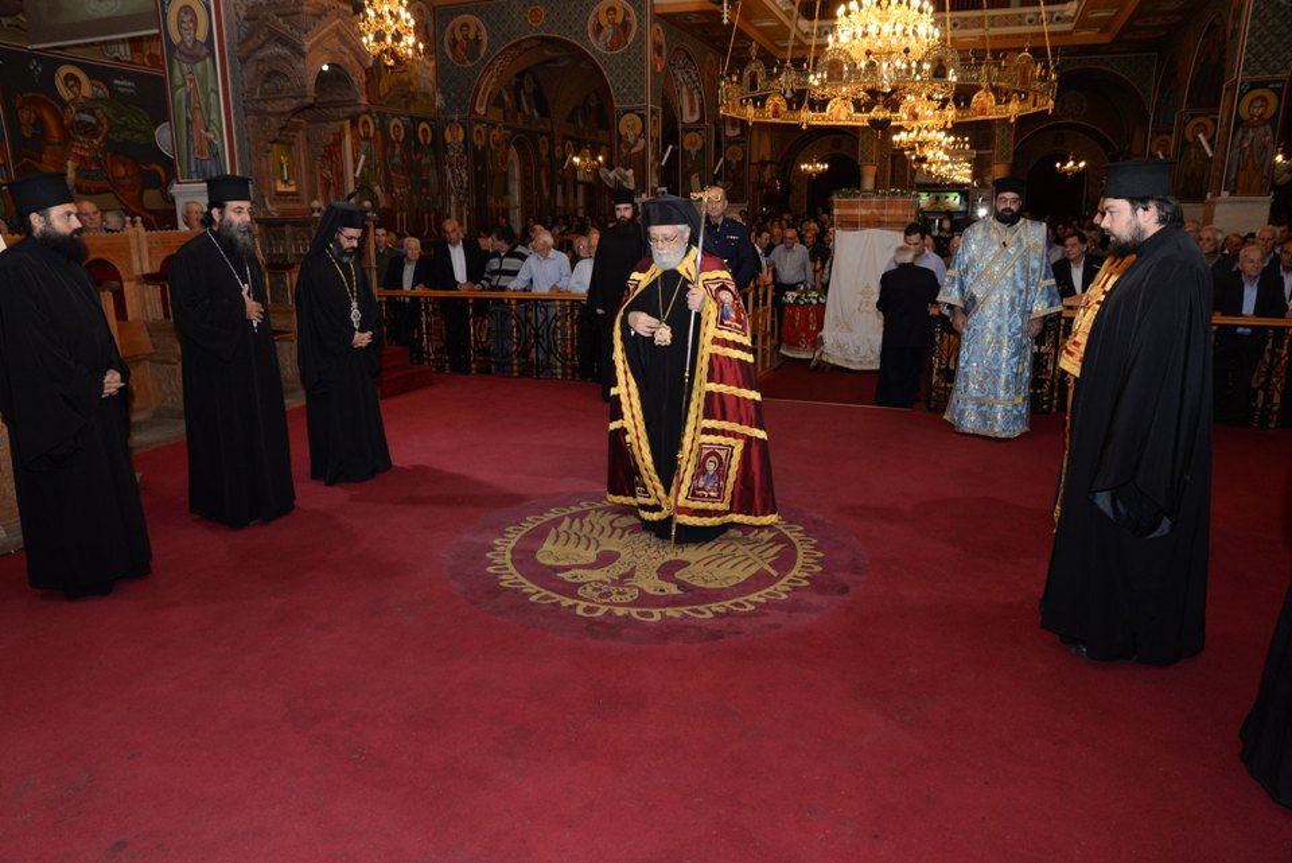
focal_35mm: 24
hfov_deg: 73.7
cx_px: 646
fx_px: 862
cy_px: 432
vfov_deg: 53.2
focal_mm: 24
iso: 1600
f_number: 7.1
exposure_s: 1/80
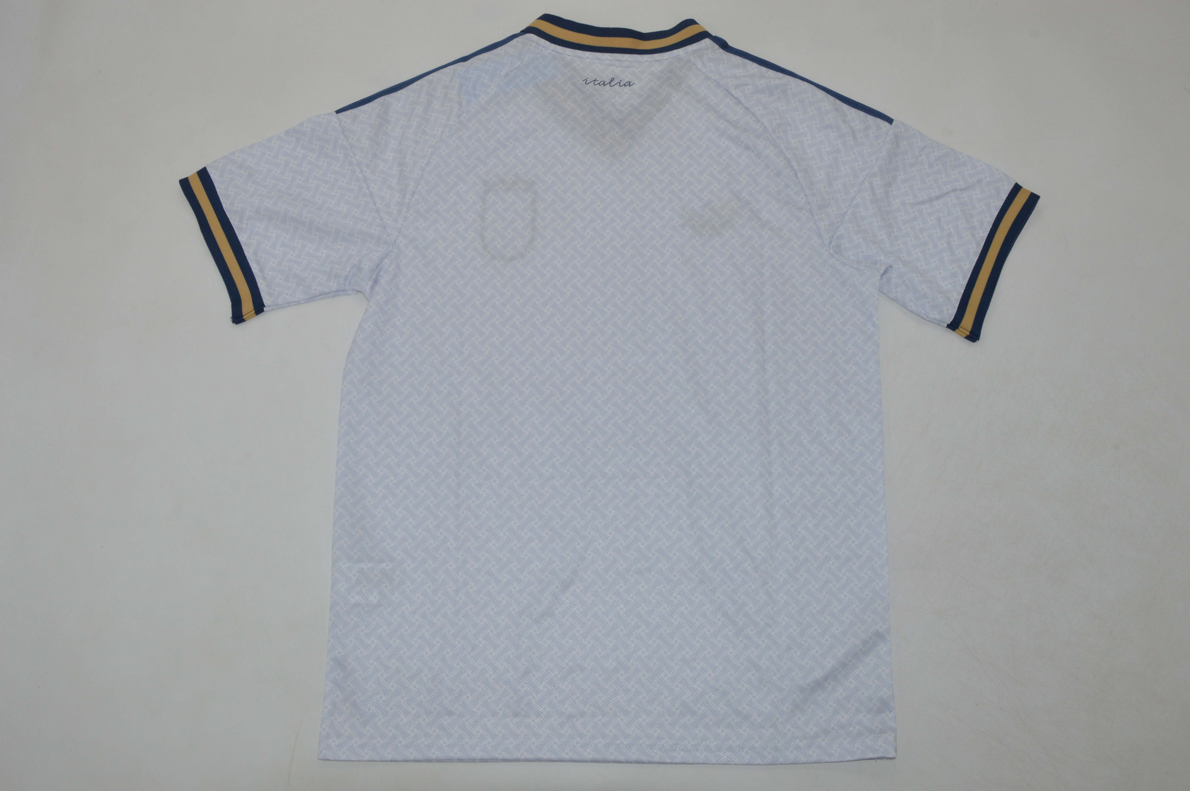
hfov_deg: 59.5
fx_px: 1040
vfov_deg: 41.6
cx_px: 595
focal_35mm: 32
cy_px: 396
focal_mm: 21
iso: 400
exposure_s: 1/200
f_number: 14
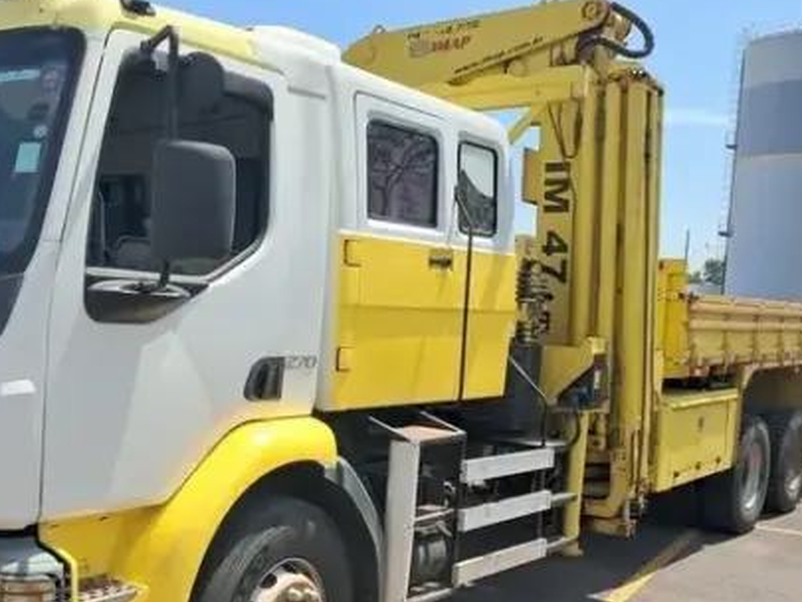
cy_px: 384
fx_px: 927
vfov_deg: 35.7
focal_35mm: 40
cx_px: 301
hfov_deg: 46.4
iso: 50
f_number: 1.8
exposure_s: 1/675
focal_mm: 4
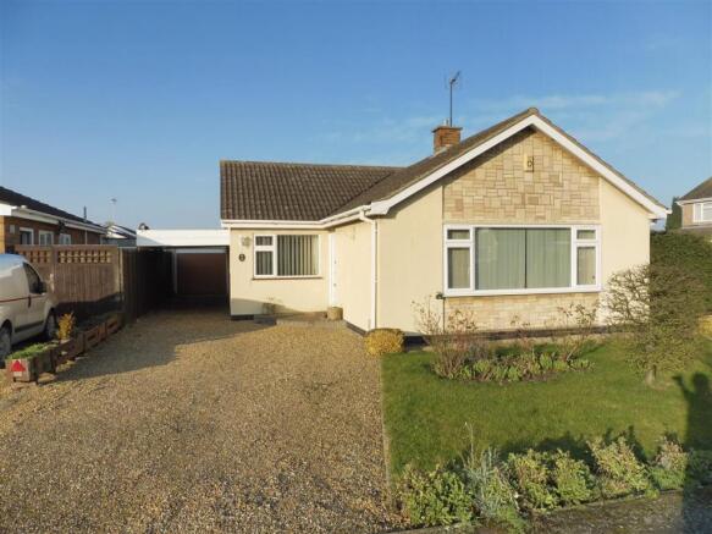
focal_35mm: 24
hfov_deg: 71.6
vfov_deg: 56.8
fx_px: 494
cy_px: 267
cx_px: 356
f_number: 4
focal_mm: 4.3
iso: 100
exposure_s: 1/500
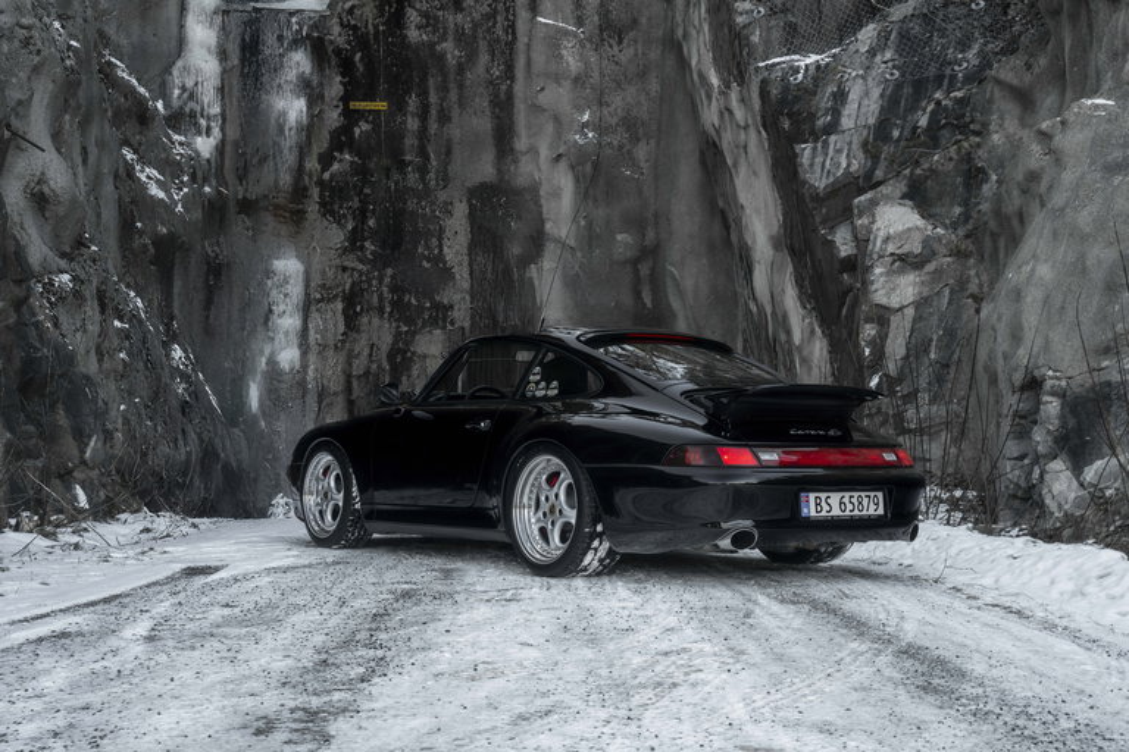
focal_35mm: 47
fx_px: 1480
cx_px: 564
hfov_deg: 41.8
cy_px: 376
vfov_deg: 28.5
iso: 320
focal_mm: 47.2
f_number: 9
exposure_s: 1/30
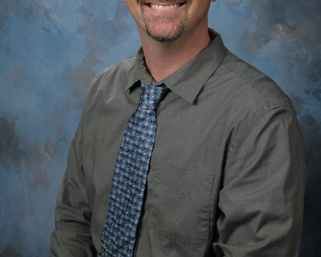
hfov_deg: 24.4
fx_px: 741
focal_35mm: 78
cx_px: 160
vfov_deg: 19.5
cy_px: 56
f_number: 11
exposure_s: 1/200
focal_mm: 55
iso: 100
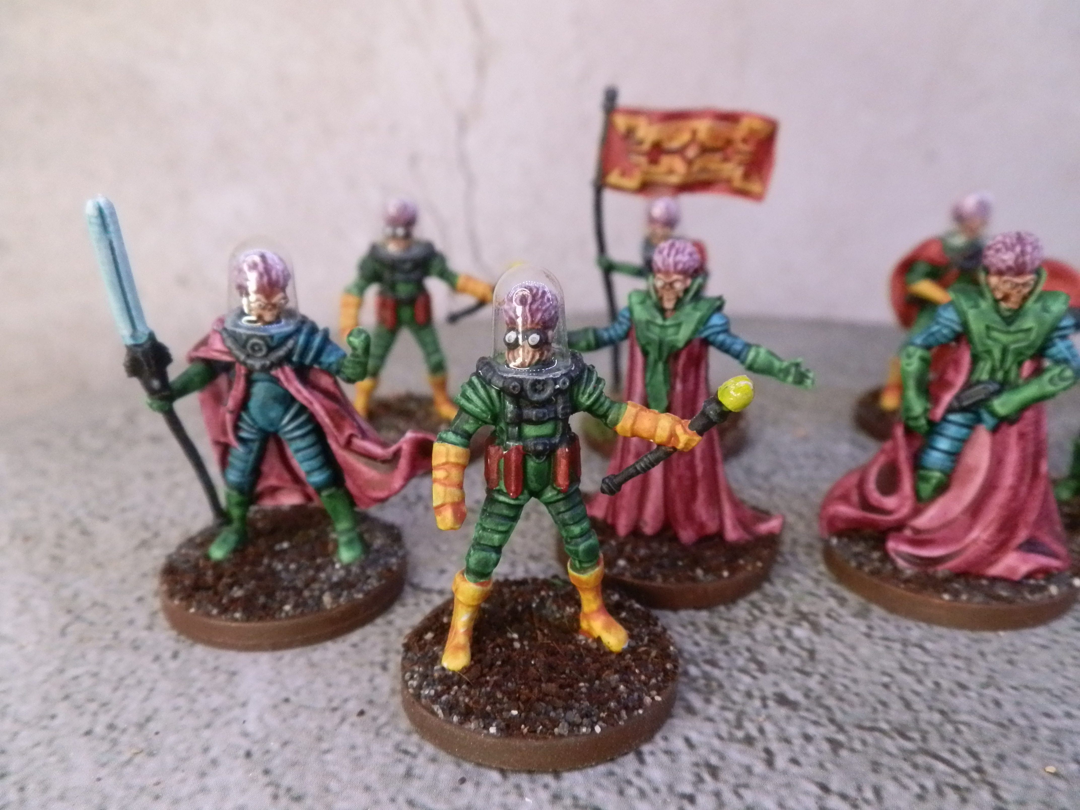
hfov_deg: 63.4
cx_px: 540
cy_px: 405
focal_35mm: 28
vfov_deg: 49.7
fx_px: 874
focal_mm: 5
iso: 400
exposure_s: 1/100
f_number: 3.1
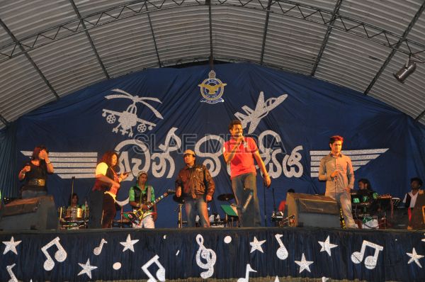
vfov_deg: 28.0
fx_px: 566
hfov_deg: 41.2
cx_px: 212
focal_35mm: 48
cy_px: 141
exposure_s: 1/60
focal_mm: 32
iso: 800
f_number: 4.2
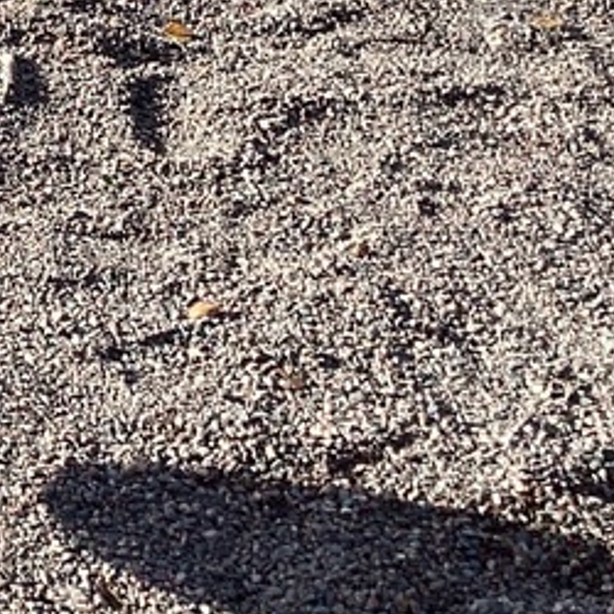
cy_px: -74
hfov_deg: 12.8
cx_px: -667
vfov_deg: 14.5
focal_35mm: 117
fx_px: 2348
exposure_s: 1/473
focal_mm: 3.3
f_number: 2.4
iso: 25
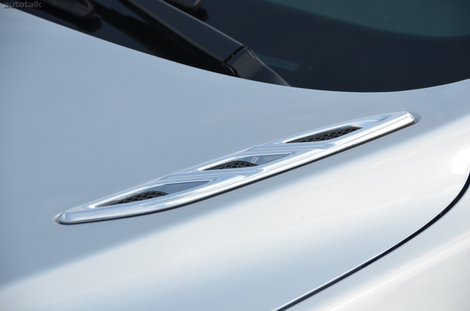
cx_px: 235
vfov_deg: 8.7
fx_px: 2052
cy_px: 156
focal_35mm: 158
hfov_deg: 13.1
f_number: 6.3
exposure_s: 1/1600
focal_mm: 105
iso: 400
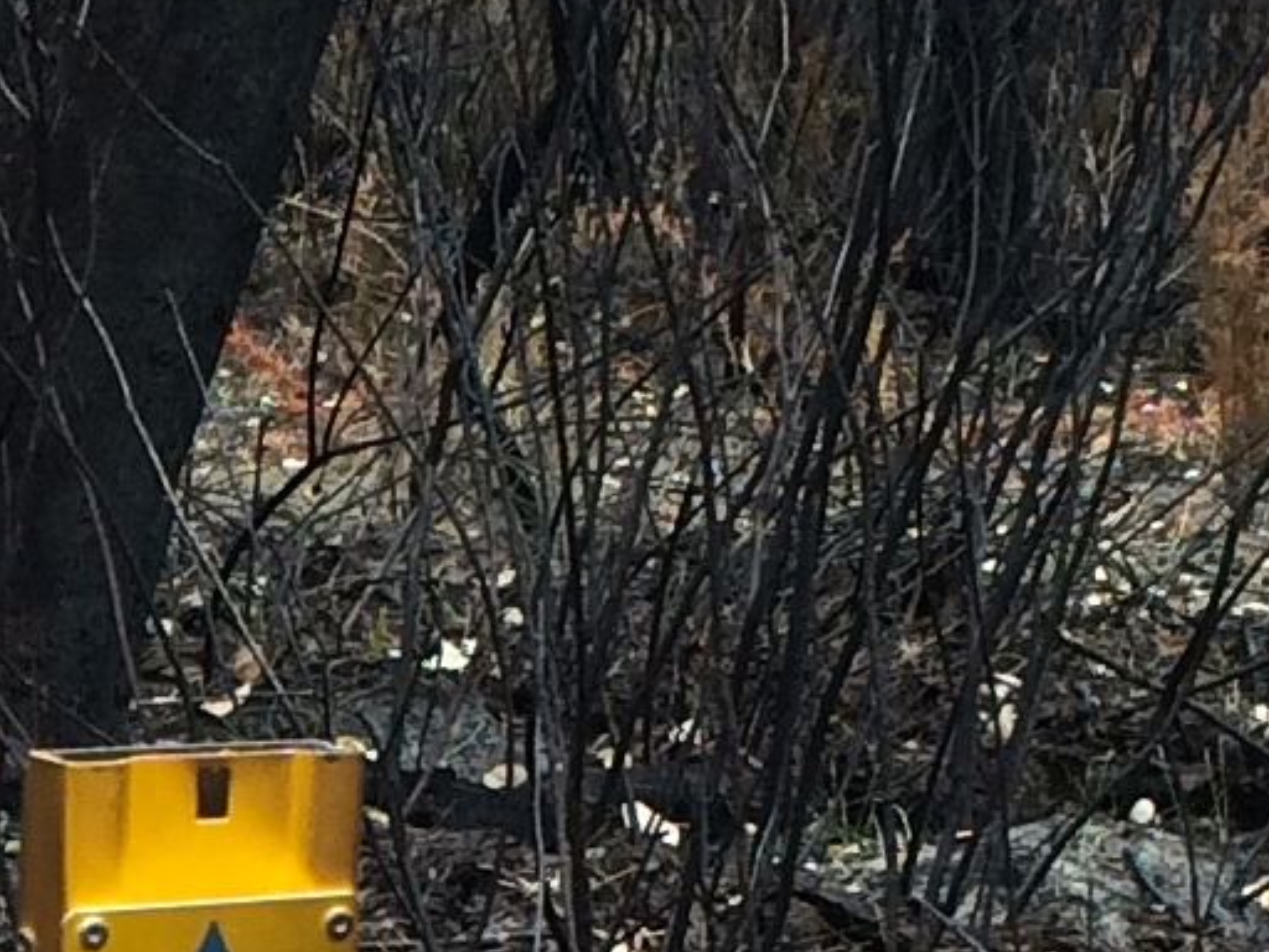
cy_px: 1616
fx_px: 6782
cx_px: -518
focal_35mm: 185
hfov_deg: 10.4
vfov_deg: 7.8
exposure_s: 1/230
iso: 32
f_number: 2.2
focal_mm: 4.15
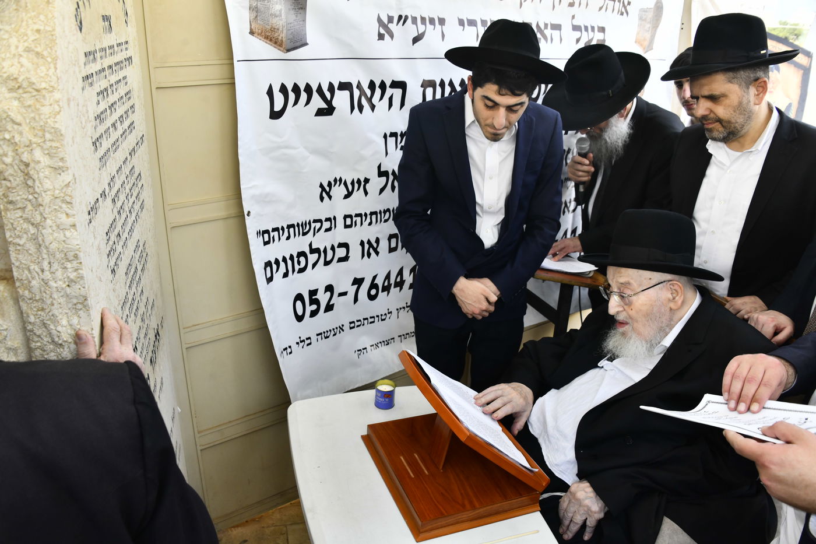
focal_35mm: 28
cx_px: 408
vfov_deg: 46.4
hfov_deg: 65.5
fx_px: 635
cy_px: 272
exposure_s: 1/400
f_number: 7.1
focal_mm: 28
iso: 640
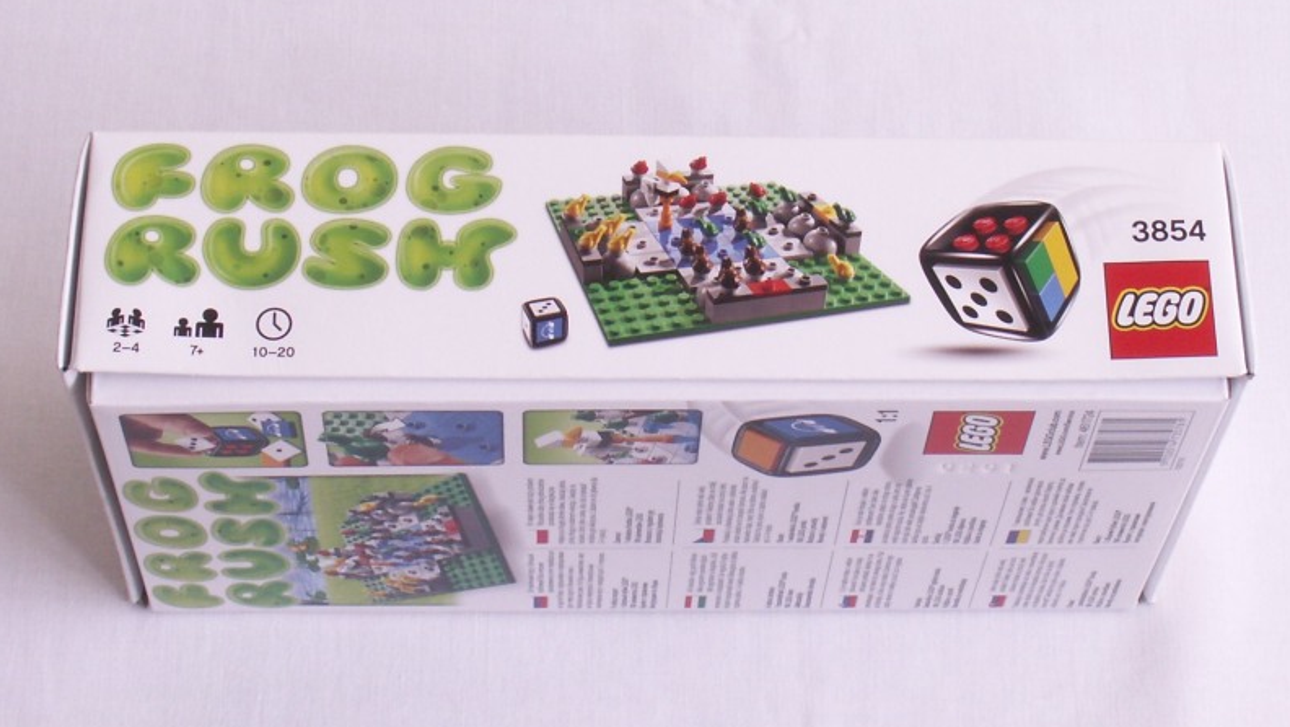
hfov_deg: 37.8
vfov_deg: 21.8
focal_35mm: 55
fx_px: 1882
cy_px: 393
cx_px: 647
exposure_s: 1/4
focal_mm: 8.31
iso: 50
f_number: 8
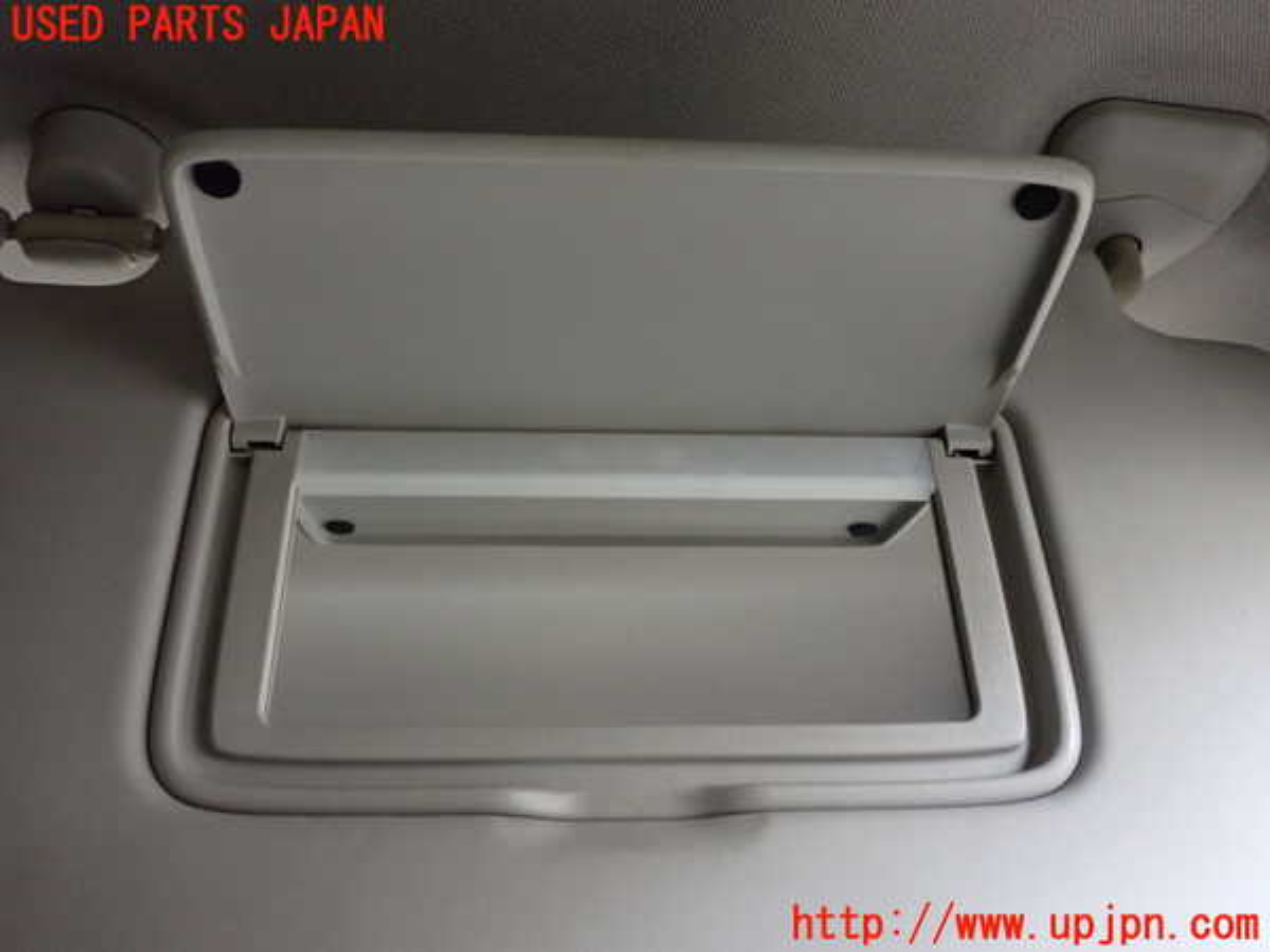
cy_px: 476
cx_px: 635
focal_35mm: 30
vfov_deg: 46.8
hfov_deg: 60.0
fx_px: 1101
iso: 800
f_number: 2.3
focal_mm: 5.4
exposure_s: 1/40
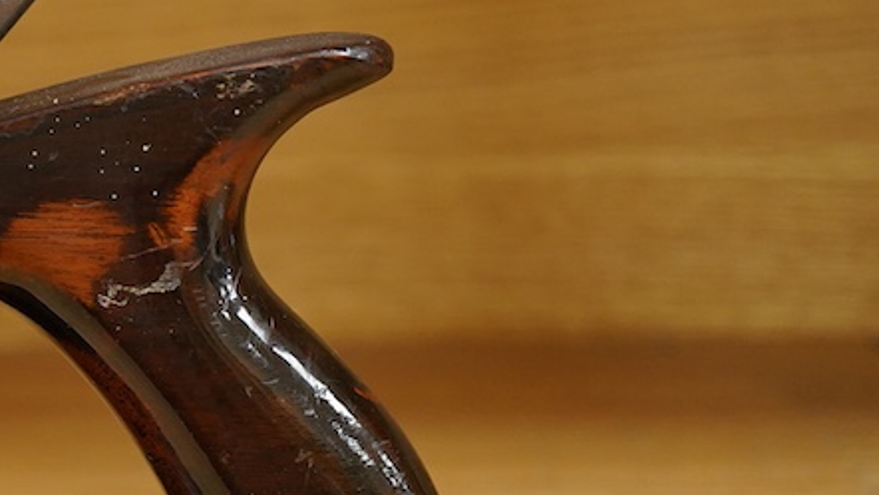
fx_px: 2238
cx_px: 82
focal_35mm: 96
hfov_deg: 21.7
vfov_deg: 12.6
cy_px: 402
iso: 1250
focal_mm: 30
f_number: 3.5
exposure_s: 1/125
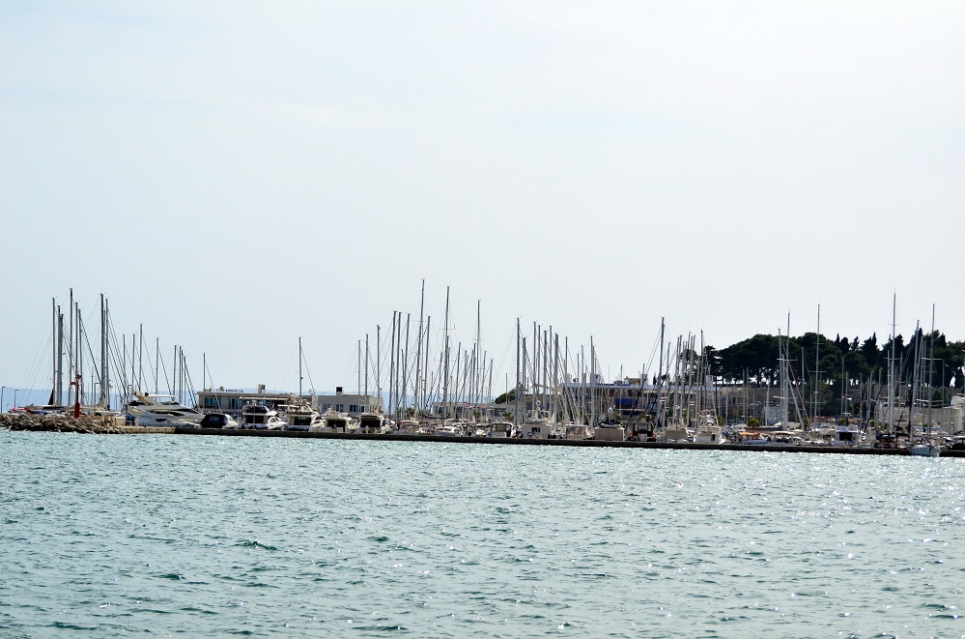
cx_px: 482
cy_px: 320
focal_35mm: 112
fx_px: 3008
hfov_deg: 18.2
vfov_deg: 12.1
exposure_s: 1/8000
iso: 500
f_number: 4.5
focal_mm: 75
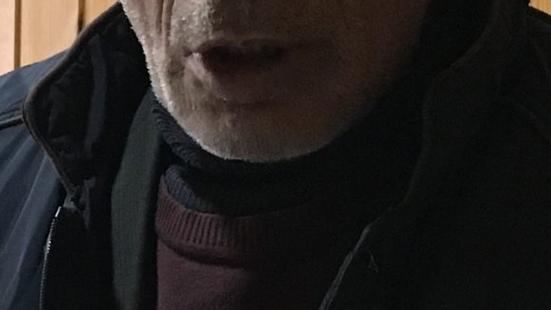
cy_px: 344
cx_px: -9
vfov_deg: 8.6
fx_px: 2045
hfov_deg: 15.1
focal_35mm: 140
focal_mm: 4.15
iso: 250
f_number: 2.2
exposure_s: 1/17
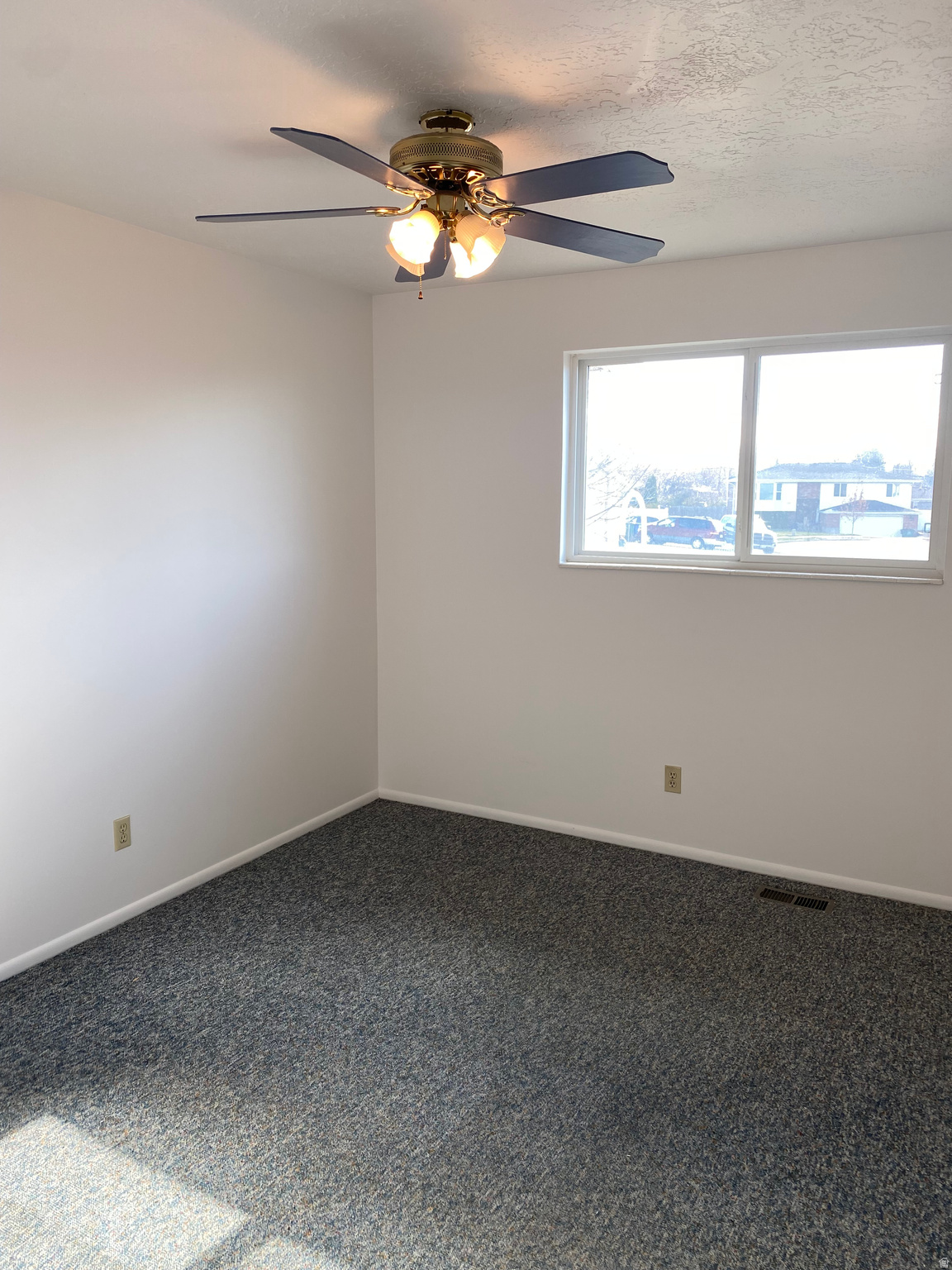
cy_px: 635
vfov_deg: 67.3
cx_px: 476
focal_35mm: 26
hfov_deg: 53.1
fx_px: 953
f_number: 1.8
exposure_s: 1/120
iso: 40
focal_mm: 4.25
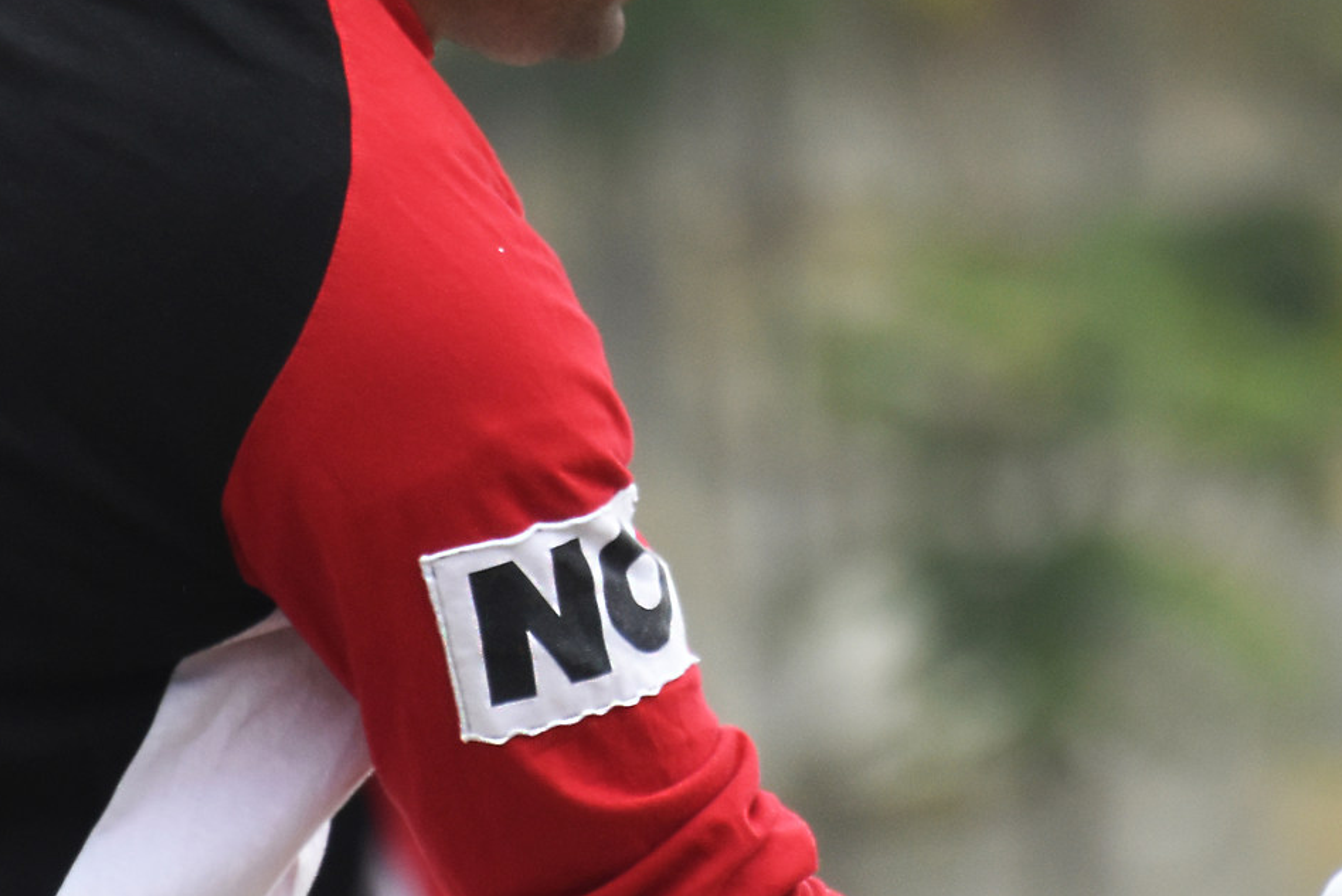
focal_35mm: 1140
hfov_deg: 1.8
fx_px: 42507
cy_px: 194
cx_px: 659
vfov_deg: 1.2
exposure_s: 1/500
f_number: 5.6
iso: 1000
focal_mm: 300
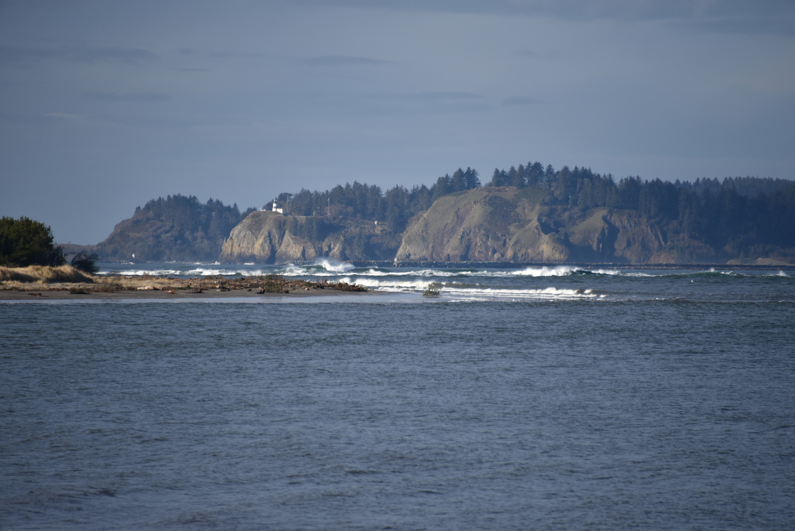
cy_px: 266
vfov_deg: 4.6
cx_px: 398
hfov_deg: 6.9
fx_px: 6626
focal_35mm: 300
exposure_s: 1/640
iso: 125
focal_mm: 300
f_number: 5.6
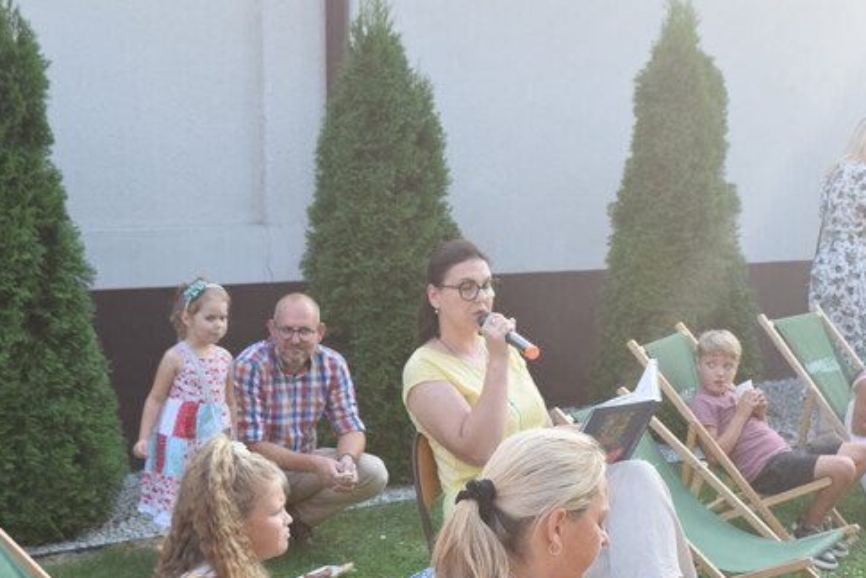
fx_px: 1637
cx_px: 520
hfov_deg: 29.6
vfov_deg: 19.9
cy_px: 435
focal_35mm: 68
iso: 400
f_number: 8
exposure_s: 1/250
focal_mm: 28
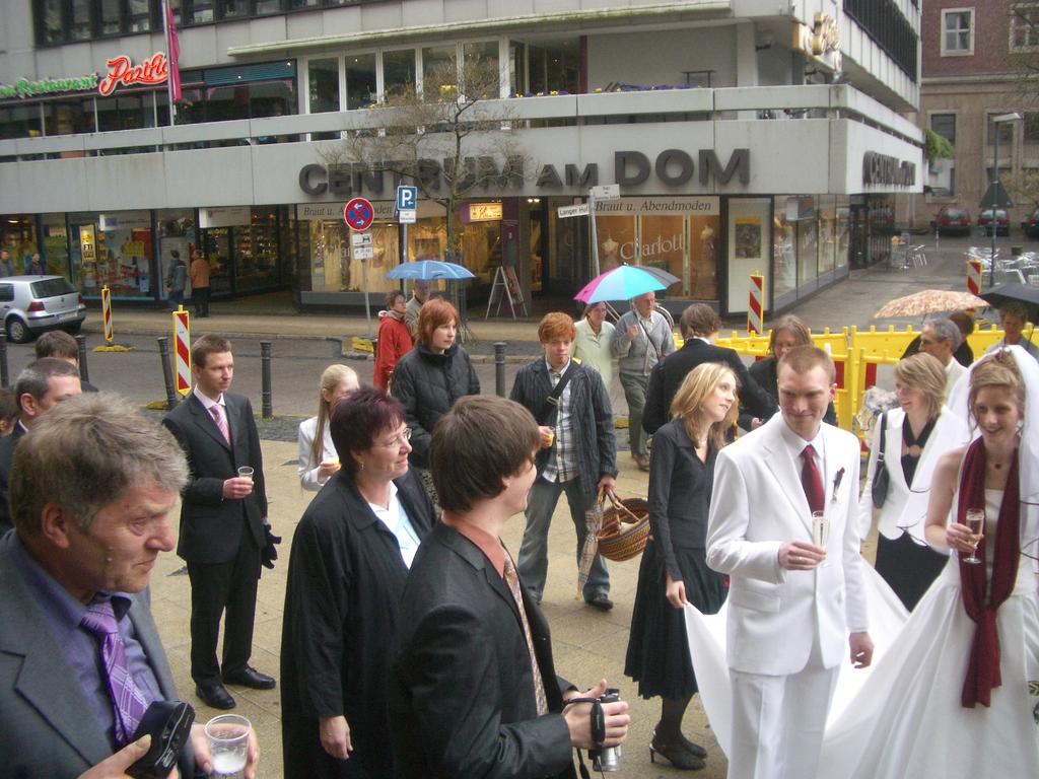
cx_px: 520
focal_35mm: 35
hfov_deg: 52.6
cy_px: 390
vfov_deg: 40.7
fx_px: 1051
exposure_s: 1/80
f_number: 2.6
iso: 100
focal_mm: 5.8
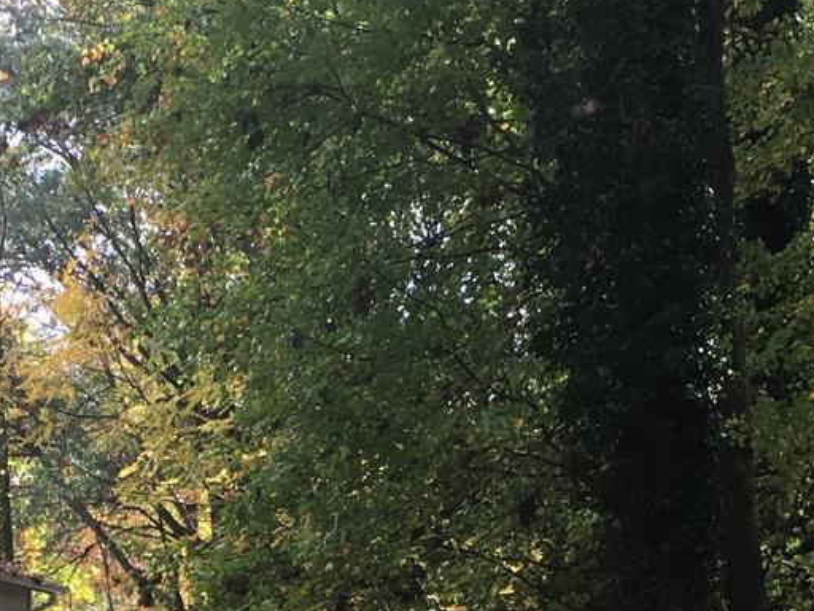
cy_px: 1012
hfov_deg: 16.7
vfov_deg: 12.0
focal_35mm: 116
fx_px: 2728
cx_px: 72
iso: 25
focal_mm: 4.15
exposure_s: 1/218
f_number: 2.2
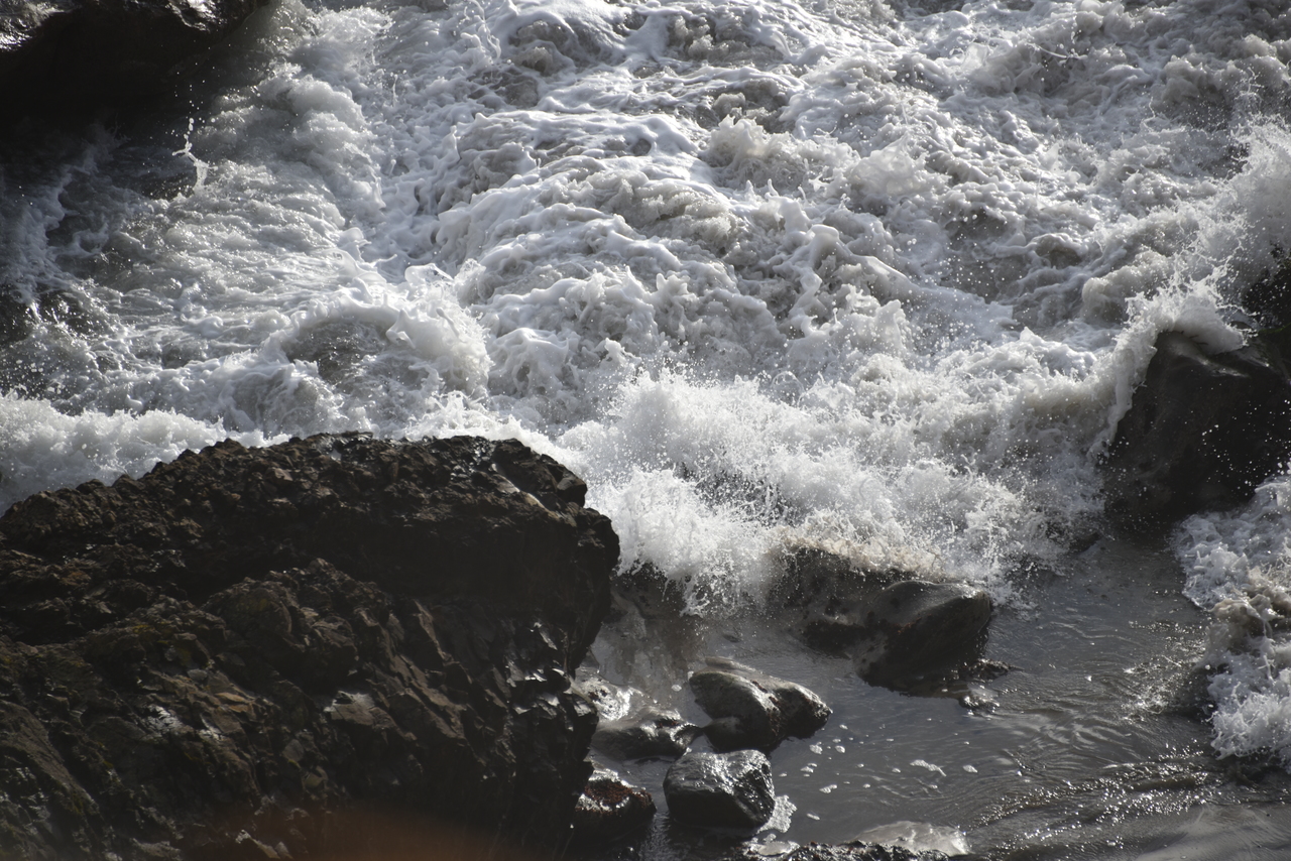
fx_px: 10760
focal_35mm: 300
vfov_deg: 4.6
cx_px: 646
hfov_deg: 6.9
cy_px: 430
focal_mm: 300
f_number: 5.6
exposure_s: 1/640
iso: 110
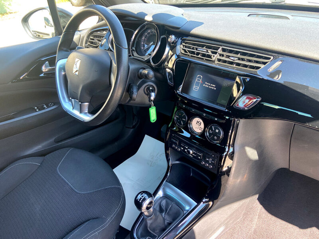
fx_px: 240
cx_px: 160
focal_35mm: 26
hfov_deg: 67.3
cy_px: 120
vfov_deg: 53.1
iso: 80
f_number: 1.8
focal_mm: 4.25
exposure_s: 1/121
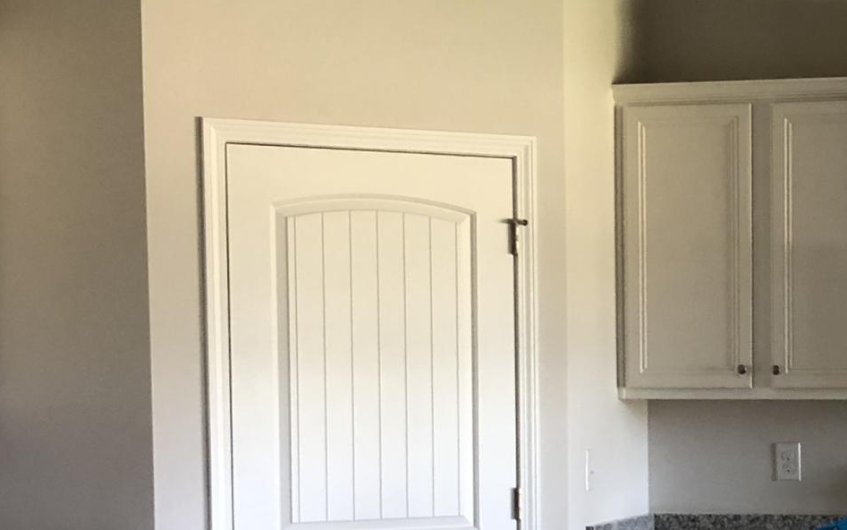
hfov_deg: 21.6
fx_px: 2170
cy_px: 484
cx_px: 752
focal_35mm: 94
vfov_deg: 13.8
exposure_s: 1/20
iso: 40
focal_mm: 3.99
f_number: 1.8
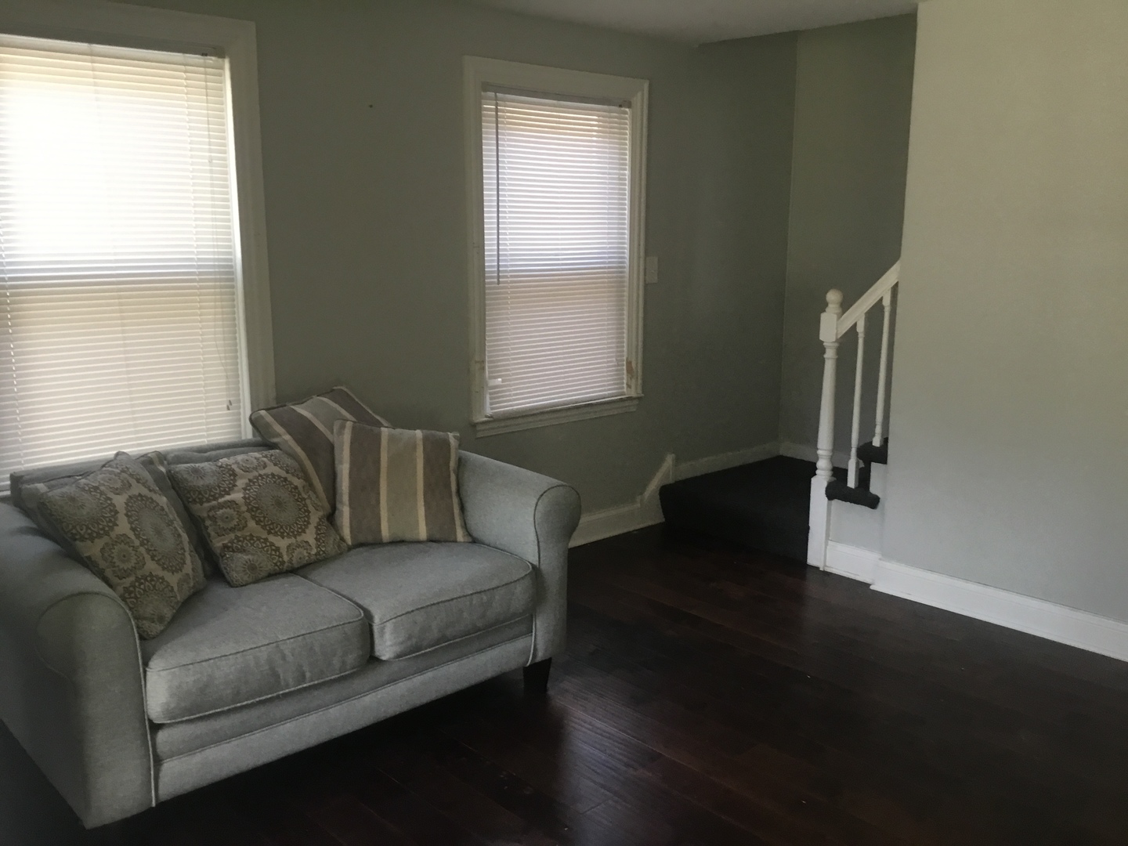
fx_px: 1010
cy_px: 423
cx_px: 564
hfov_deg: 58.4
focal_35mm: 31
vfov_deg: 45.4
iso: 80
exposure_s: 1/30
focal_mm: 3.3
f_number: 2.4
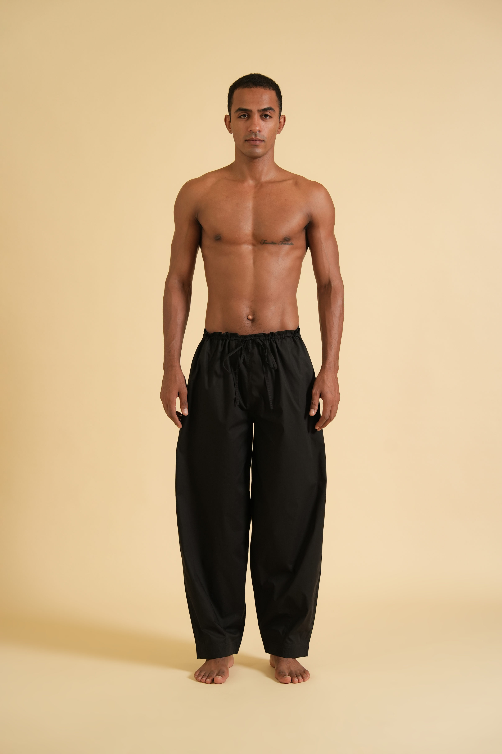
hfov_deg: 21.2
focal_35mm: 64
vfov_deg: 31.4
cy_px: 377
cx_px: 251
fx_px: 1339
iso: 500
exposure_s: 1/125
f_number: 4.5
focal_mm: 64
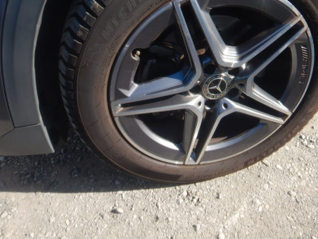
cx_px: 198
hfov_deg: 53.4
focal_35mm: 34
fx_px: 312
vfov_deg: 41.2
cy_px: 77
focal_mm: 4.3
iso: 125
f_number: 2.8
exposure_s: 1/200
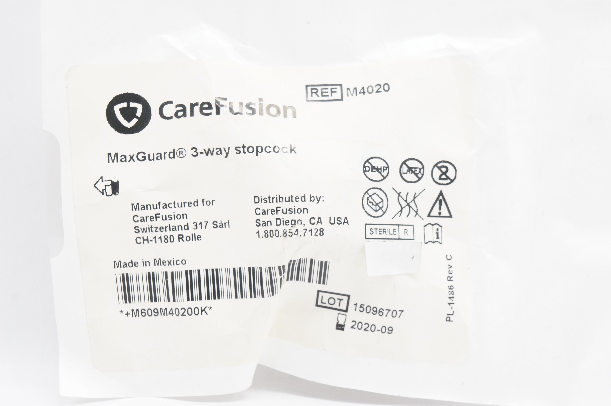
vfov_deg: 16.5
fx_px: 1399
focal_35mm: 82
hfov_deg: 24.6
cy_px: 203
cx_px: 306
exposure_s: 1/25
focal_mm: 55
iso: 800
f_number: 11
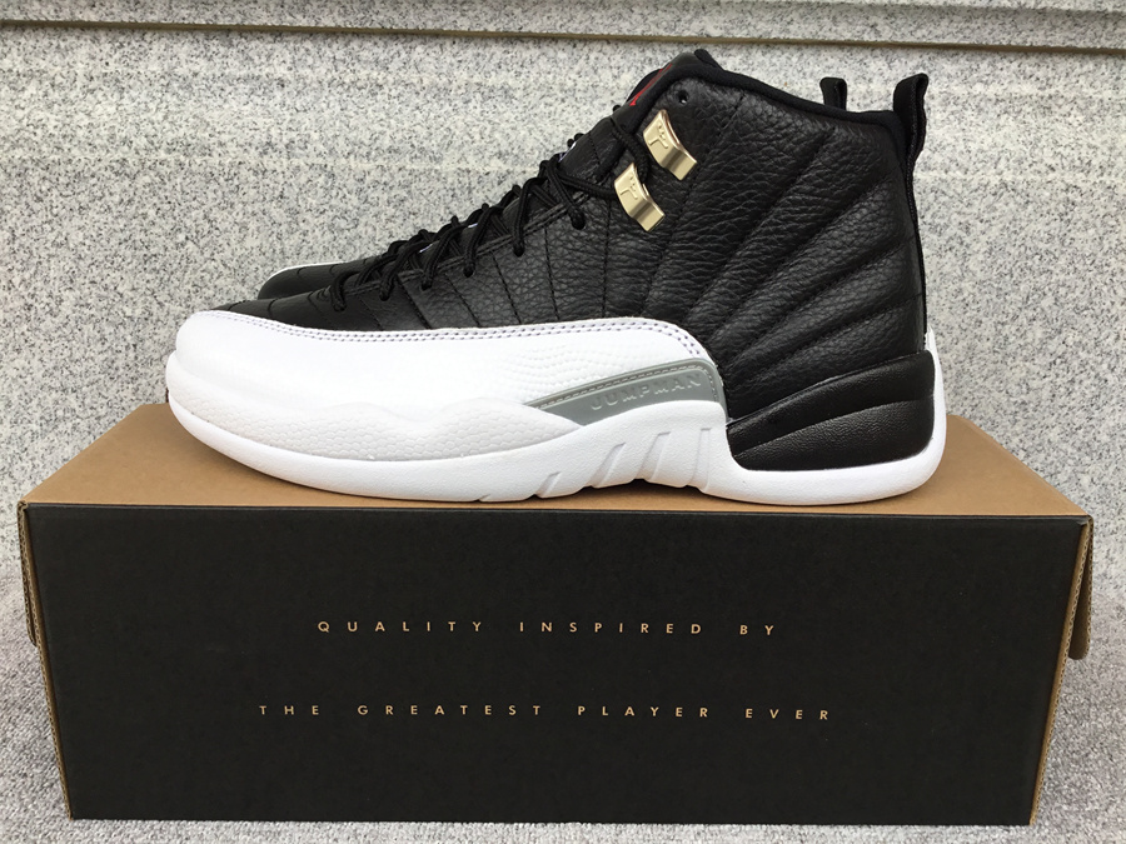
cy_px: 422
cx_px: 563
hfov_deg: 58.4
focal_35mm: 31
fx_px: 1008
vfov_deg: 45.4
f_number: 2.4
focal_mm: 3.3
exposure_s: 1/206
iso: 25
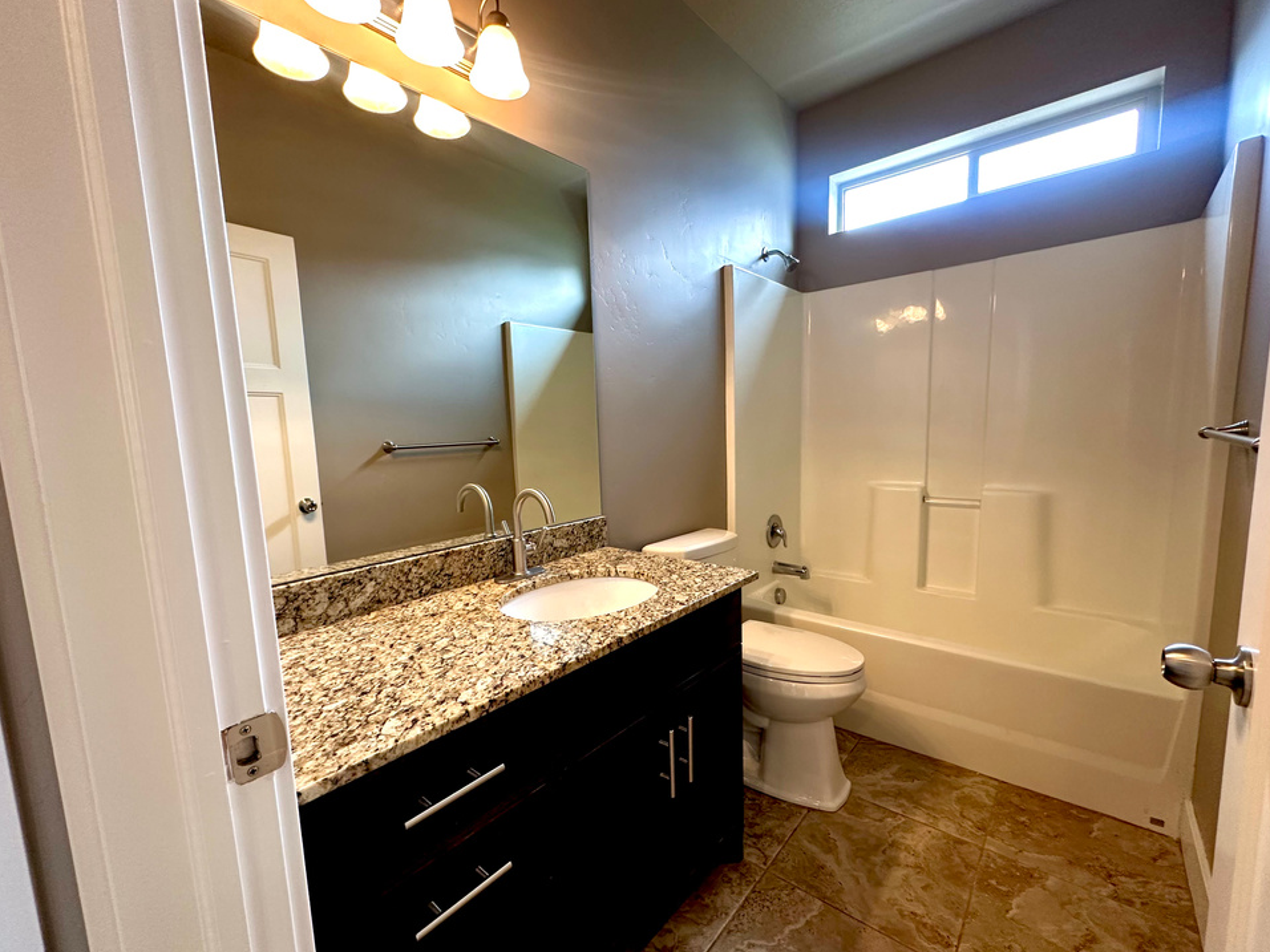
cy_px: 494
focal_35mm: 15
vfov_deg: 81.7
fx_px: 550
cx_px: 636
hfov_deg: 98.2
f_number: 2.2
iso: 200
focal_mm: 2.22
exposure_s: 1/60
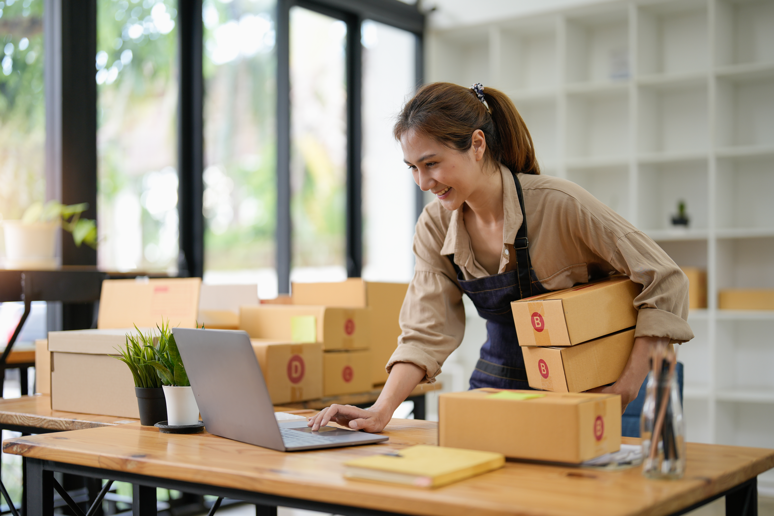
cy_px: 258
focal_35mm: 50
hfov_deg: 39.6
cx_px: 387
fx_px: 1075
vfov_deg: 27.0
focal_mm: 50
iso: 125
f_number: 1.2
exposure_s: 1/100
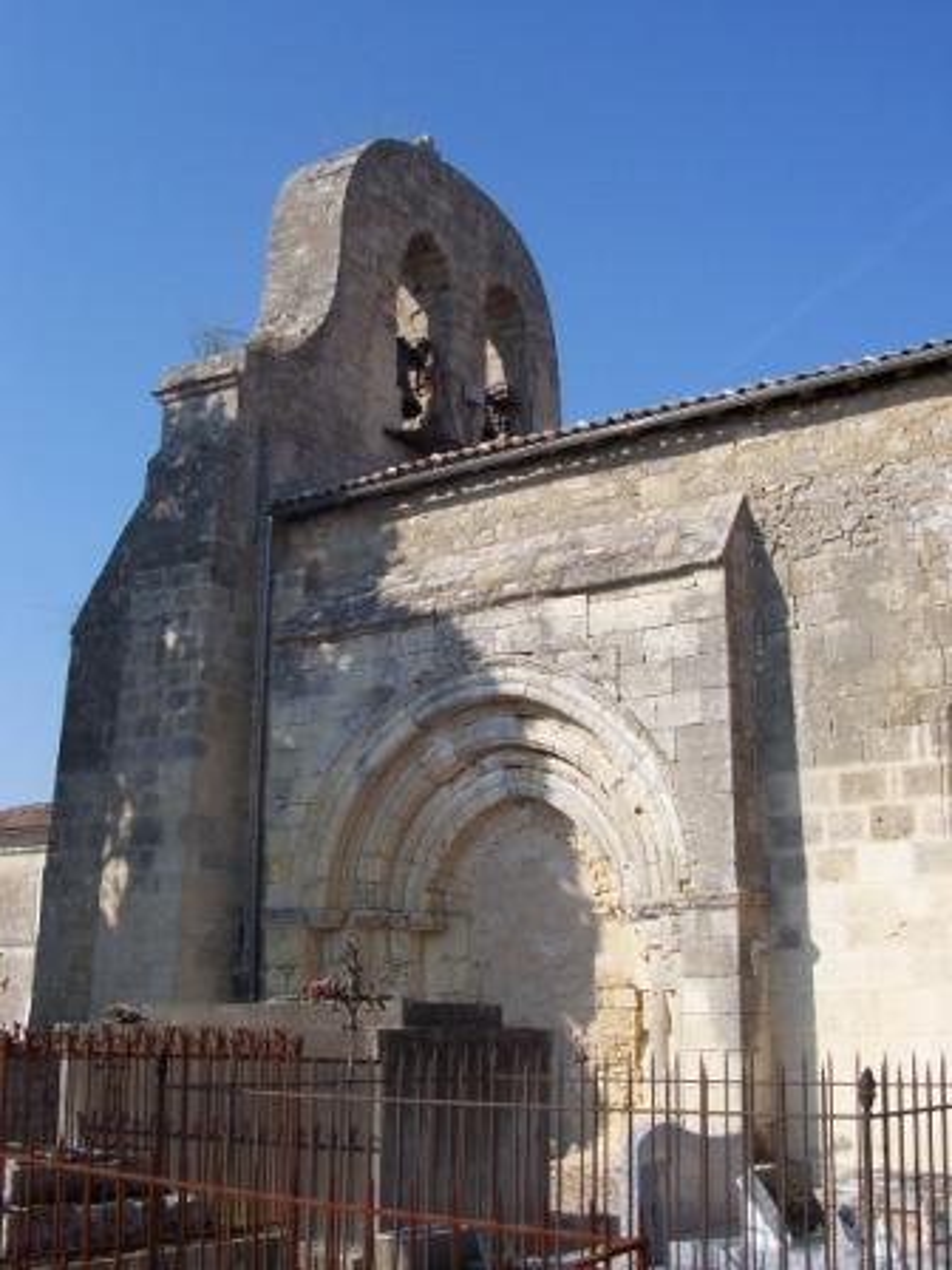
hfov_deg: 34.3
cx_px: 476
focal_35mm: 42
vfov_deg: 44.8
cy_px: 635
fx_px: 1540
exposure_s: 1/350
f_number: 5.6
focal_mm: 7
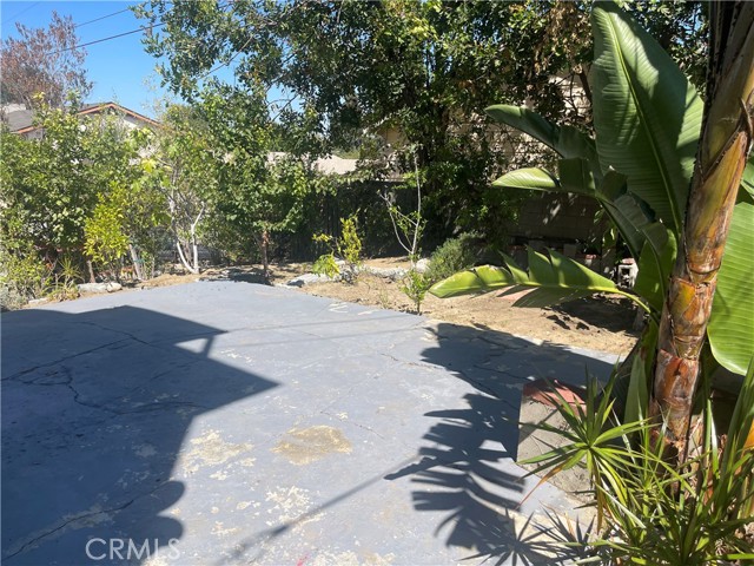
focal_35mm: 25
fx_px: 545
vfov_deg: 54.9
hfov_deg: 69.4
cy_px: 283
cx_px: 377
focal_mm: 5.1
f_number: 1.6
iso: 32
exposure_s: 1/2597
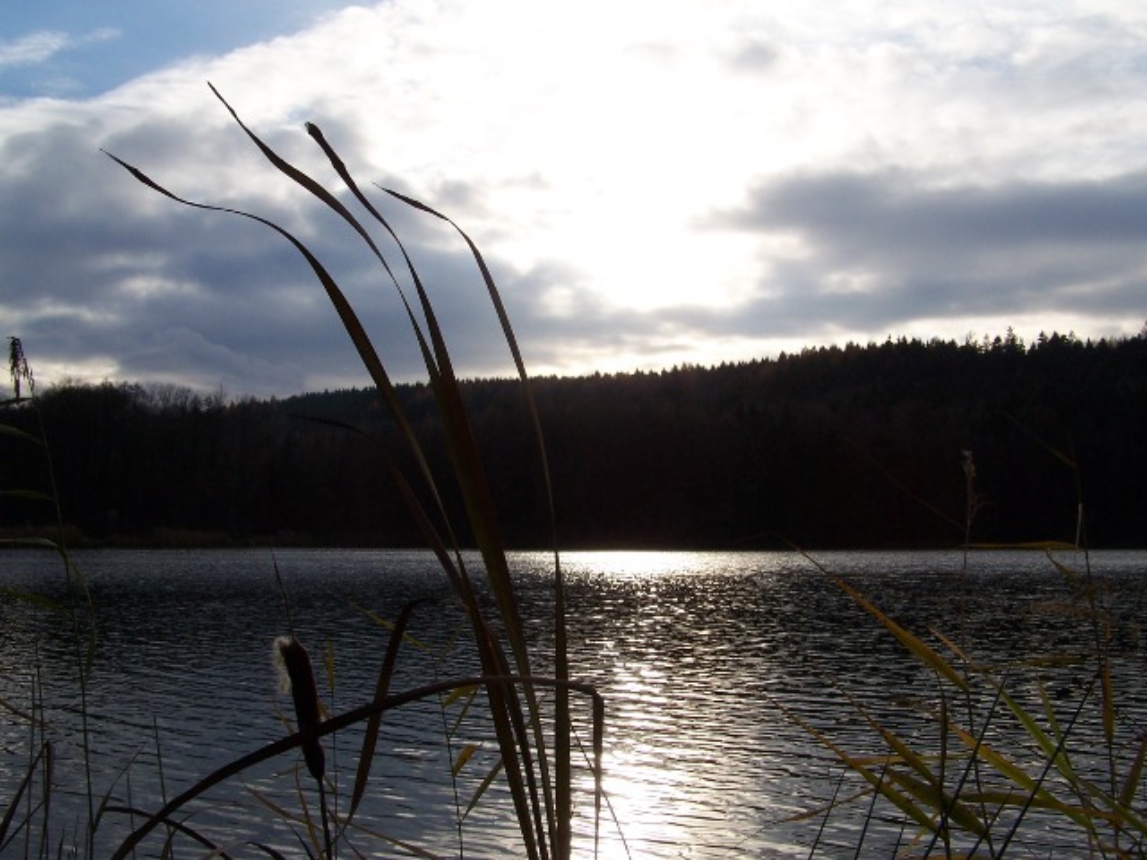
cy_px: 430
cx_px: 574
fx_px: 1259
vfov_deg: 37.7
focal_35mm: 38
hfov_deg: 49.0
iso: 80
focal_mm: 6.3
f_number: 5.6
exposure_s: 1/750
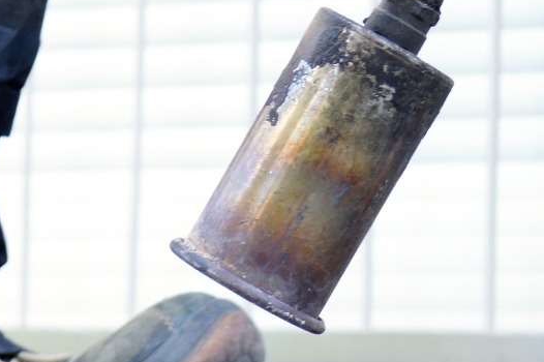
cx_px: 36
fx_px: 2794
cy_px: 464
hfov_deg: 11.0
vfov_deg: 7.3
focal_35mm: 185
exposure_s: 1/60
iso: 100
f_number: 5.6
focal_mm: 40
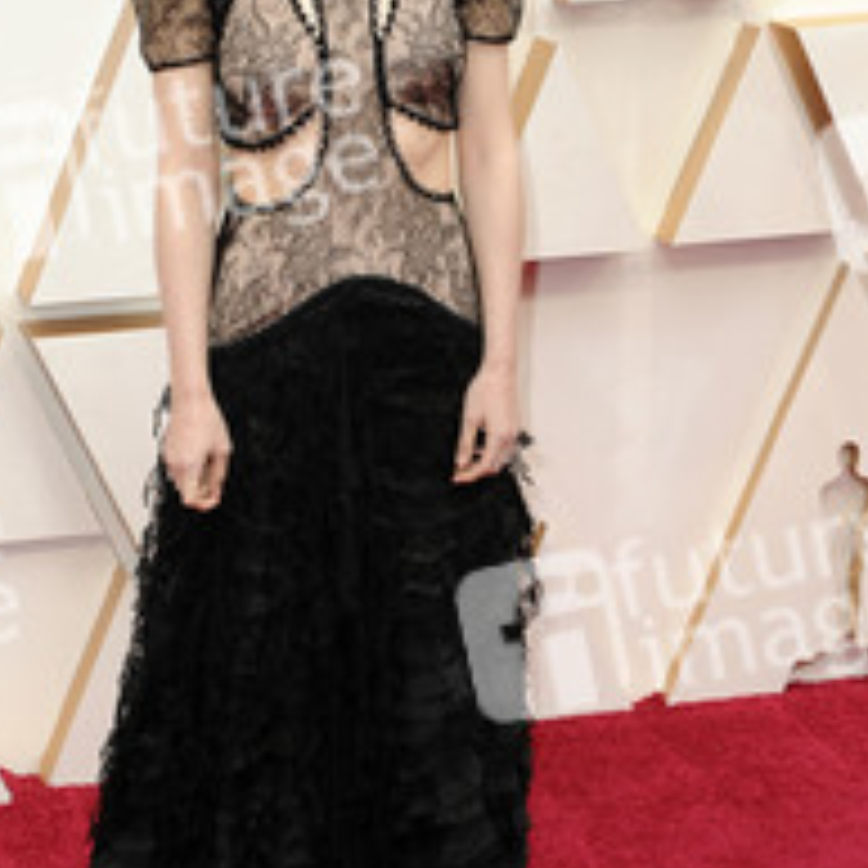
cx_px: 281
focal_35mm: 109
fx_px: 3092
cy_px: 391
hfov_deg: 15.9
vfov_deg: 16.0
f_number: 8
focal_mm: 62
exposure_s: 1/200
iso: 1250
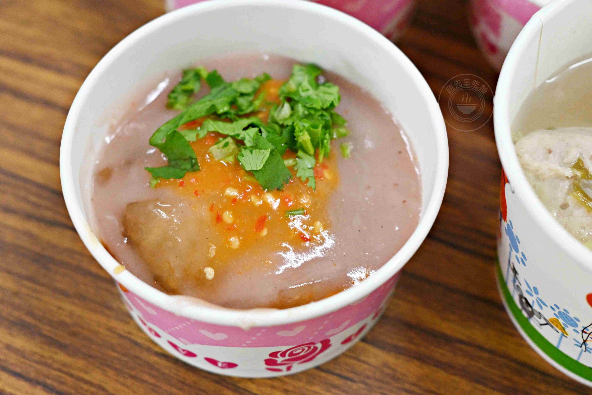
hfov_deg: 27.0
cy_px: 198
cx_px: 296
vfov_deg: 18.2
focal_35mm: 75
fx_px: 1233
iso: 3200
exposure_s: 1/200
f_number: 3.2
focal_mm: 50
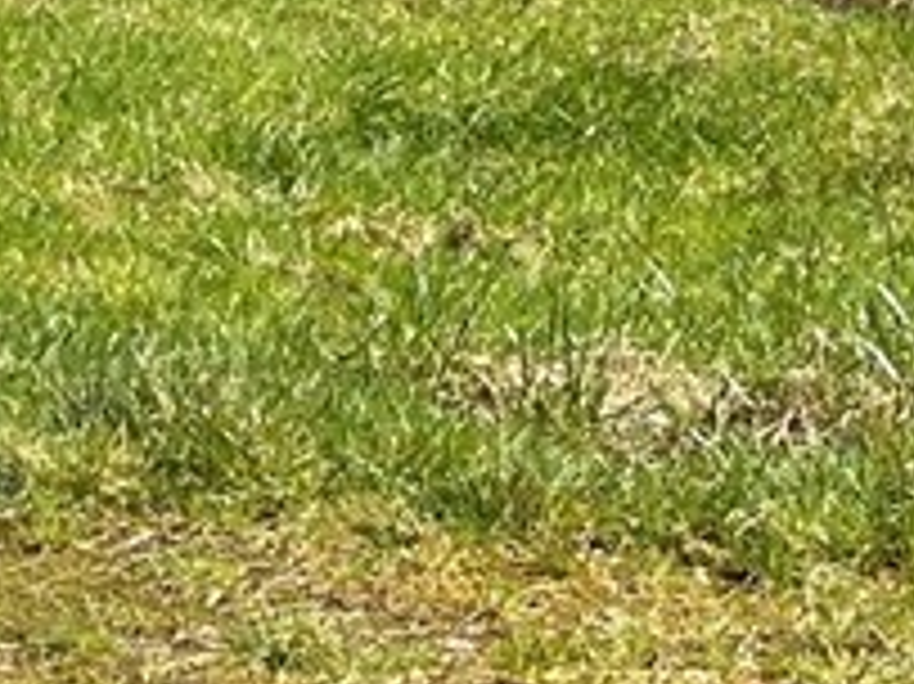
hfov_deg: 9.8
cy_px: -788
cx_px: -806
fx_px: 4987
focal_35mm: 189
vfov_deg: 7.5
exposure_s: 1/2110
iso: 80
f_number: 1.78
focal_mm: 6.86
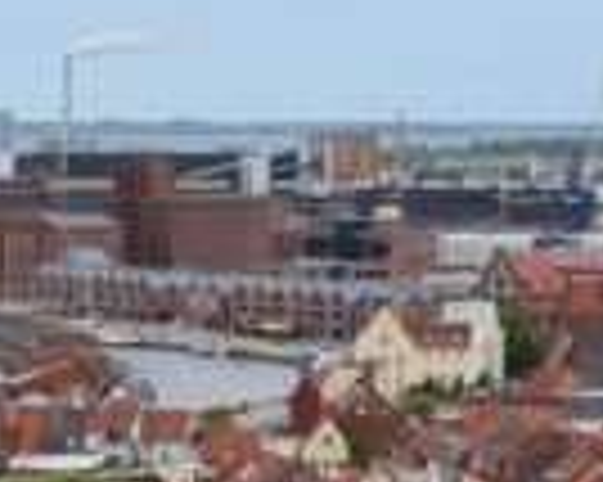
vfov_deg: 8.0
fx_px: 3460
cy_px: 342
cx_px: 428
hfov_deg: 9.9
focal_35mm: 194
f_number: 1.8
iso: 50
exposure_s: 1/2168
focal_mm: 5.4
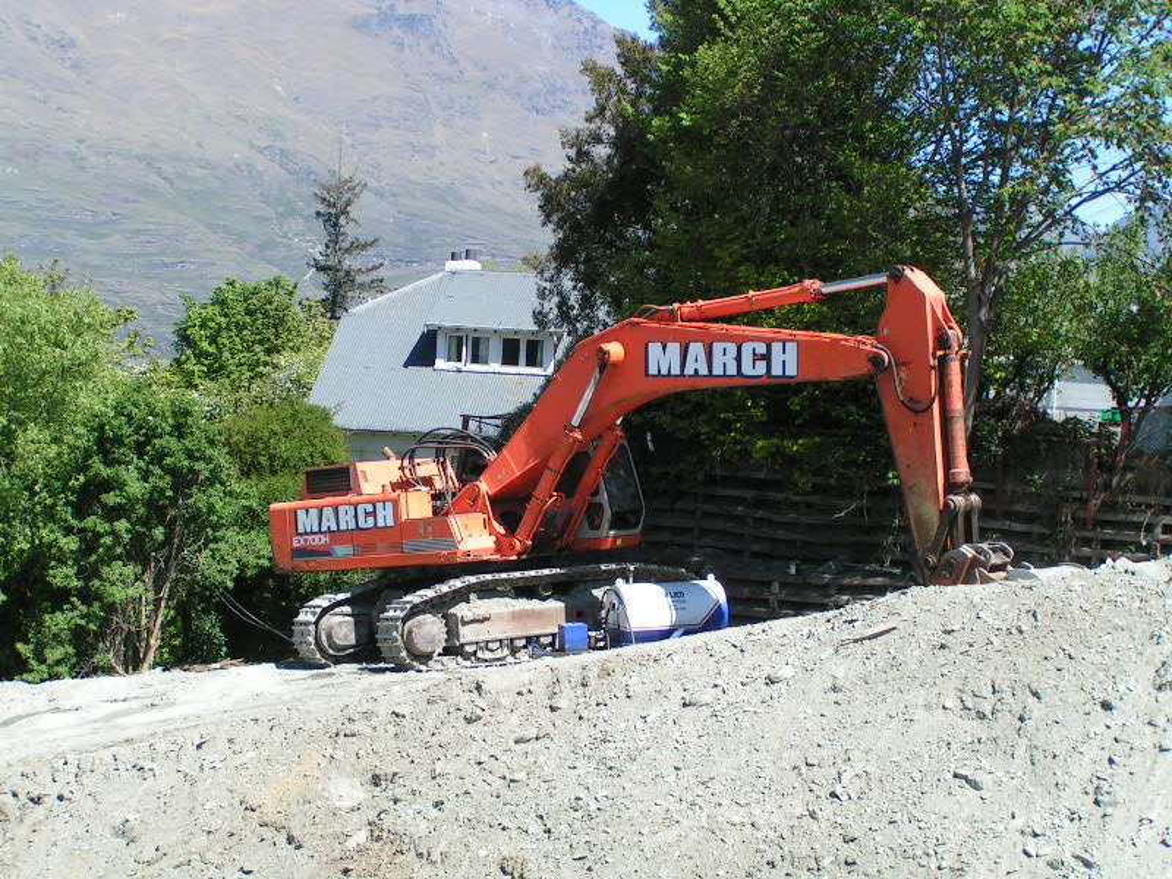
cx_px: 586
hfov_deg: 26.0
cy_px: 440
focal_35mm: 75
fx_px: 2539
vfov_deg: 19.6
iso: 50
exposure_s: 1/320
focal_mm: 11.5
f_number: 5
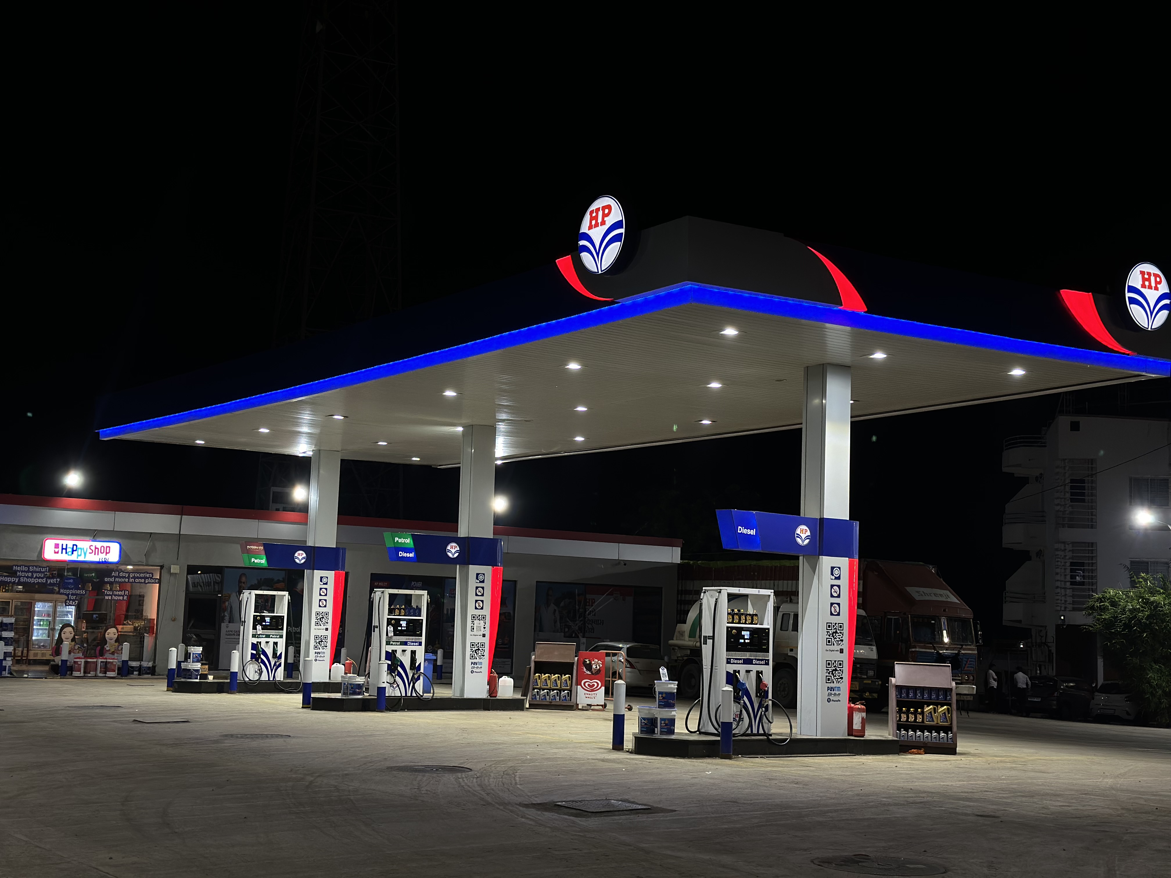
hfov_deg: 39.7
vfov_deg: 30.3
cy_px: 439
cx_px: 586
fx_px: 1624
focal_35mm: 48
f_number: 1.78
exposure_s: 1/50
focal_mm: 6.86
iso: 80
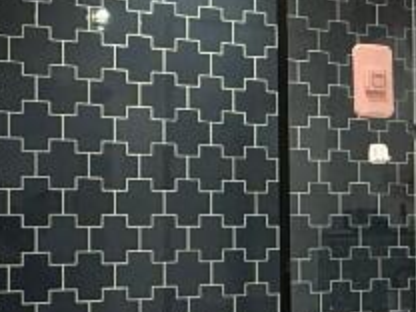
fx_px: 829
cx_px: 344
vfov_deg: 21.2
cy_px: 214
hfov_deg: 27.5
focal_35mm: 69
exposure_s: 1/50
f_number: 2.2
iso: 400
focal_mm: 2.22
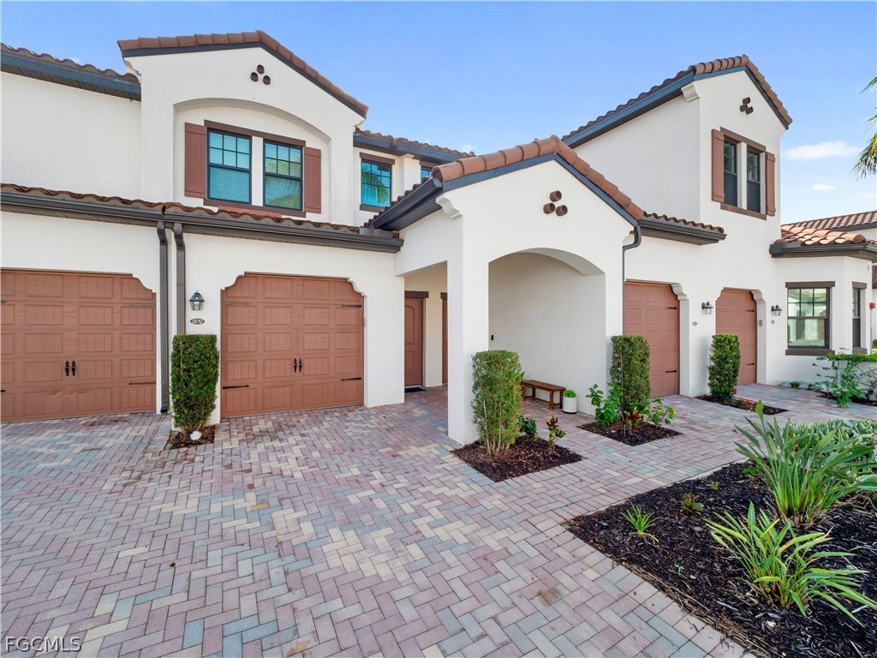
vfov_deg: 85.7
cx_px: 438
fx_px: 355
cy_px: 329
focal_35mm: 14
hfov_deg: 102.1
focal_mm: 7
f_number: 7.1
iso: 200
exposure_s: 1/80
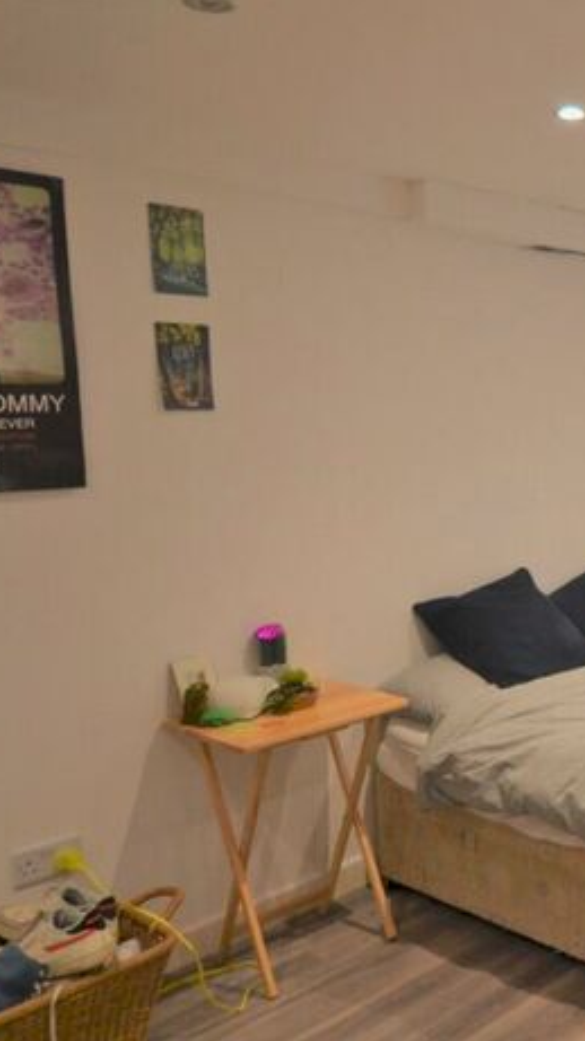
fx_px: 988
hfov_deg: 27.5
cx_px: 759
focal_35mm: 36
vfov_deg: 55.6
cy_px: 523
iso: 400
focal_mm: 15
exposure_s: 1/60
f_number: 4
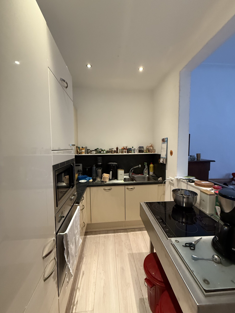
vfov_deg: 102.1
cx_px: 118
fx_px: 127
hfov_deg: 85.7
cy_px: 156
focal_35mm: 14
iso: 500
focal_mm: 2.22
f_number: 2.2
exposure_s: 1/50
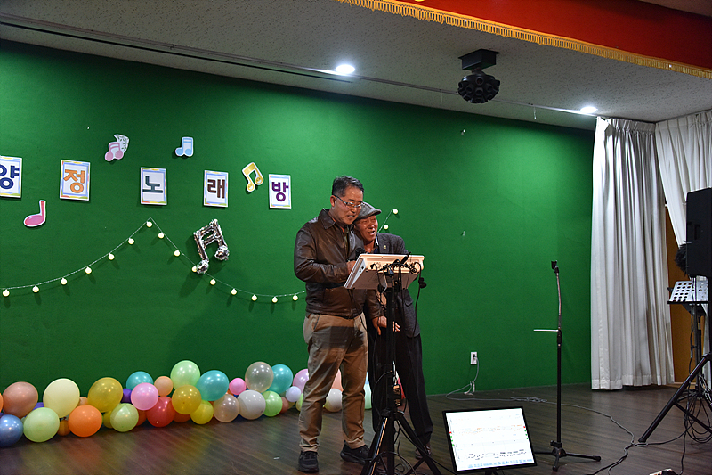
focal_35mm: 40
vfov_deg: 33.4
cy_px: 238
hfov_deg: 48.5
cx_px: 356
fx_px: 791
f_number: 4.5
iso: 2800
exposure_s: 1/125
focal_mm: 40
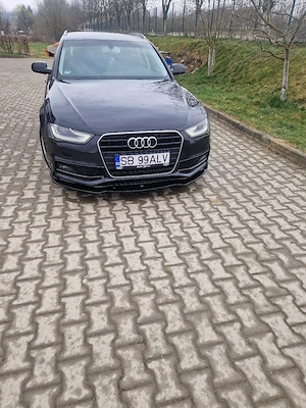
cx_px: 153
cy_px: 204
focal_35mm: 23
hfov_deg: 58.9
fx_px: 271
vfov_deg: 73.9
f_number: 1.8
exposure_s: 1/222
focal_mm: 5.4
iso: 50
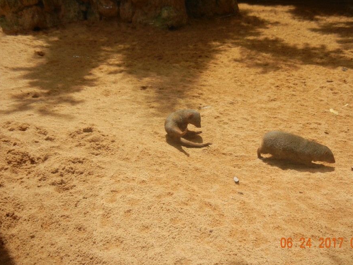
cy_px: 120
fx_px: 357
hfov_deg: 52.5
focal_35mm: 35
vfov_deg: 40.6
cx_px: 201
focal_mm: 5.4
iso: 160
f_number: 3.5
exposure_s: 1/991
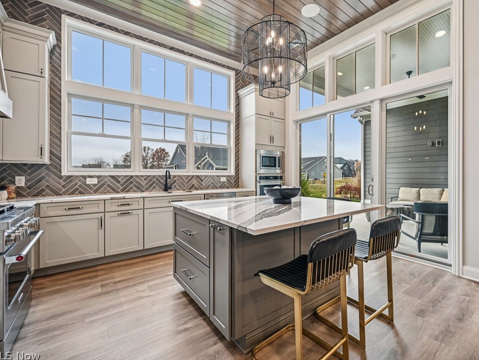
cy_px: 174
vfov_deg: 78.1
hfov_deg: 93.9
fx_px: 221
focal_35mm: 16
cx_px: 272
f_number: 4
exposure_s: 1/125
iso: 400
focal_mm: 14
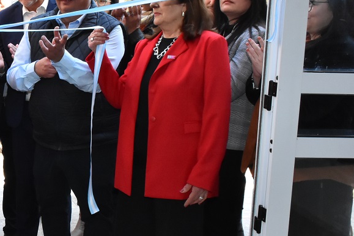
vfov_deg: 18.7
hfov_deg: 25.9
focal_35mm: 73
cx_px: -24
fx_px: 718
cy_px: 123
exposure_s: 1/250
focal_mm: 22
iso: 2500
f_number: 13
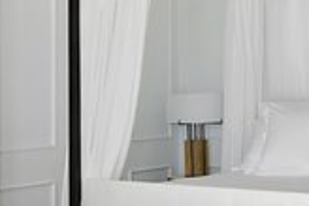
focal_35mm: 88
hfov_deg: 23.0
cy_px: 123
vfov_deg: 15.5
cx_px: 220
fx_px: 755
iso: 64
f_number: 16
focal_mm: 18
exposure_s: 1
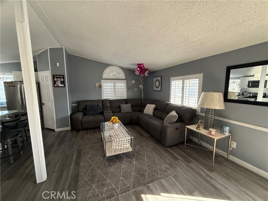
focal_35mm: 14
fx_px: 108
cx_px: 134
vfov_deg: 85.7
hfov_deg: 102.1
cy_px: 100
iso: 640
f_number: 2.2
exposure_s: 1/120
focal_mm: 2.22
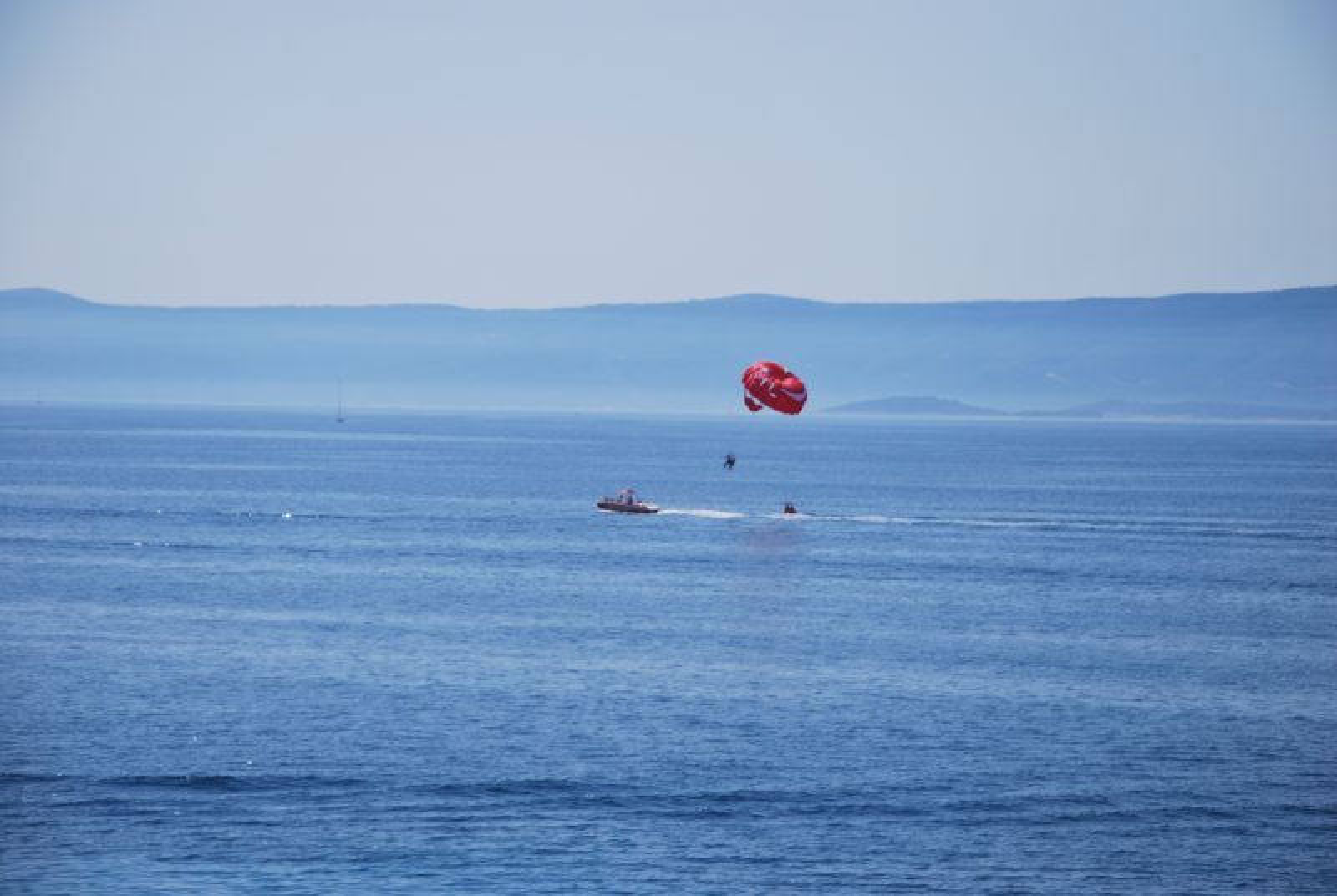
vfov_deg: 10.8
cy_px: 448
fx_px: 4742
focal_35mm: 128
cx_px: 668
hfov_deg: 16.0
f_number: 7.1
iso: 100
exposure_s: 1/800
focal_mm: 85
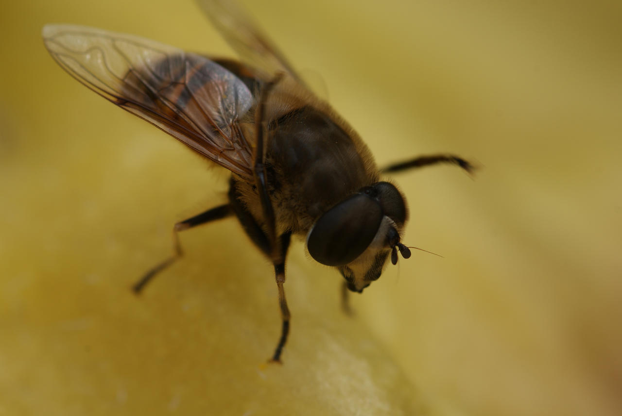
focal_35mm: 158
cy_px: 208
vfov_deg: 8.7
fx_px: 2725
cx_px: 311
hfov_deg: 13.0
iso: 100
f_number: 6.3
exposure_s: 1/160
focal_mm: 105
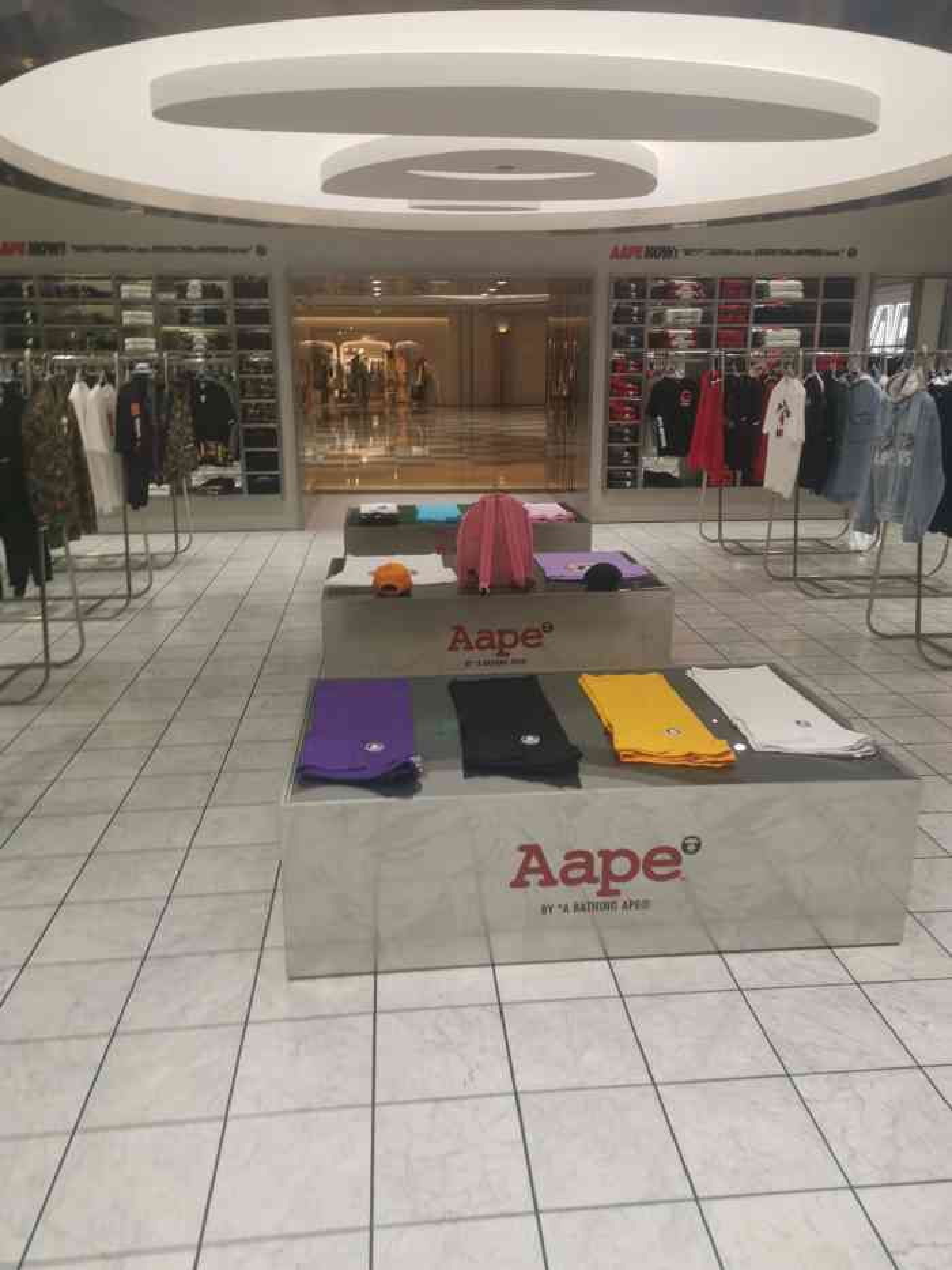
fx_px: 990
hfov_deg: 51.4
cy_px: 635
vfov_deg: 65.3
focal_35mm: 27
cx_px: 476
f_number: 1.8
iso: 50
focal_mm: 5.58
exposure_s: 1/105
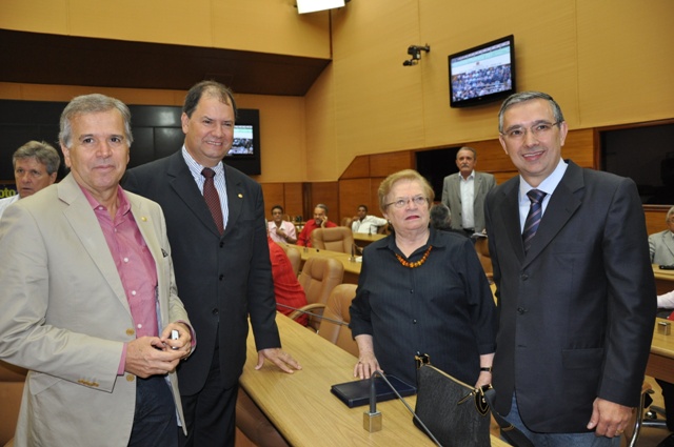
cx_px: 337
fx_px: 505
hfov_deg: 67.4
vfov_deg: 47.8
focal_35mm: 27
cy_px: 224
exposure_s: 1/60
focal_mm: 18
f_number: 3.5
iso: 800
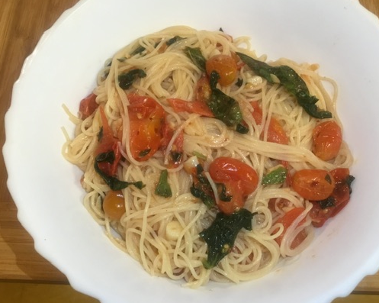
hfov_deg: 46.8
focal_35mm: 39
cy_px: 143
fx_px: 437
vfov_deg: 38.2
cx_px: 203
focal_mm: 3.3
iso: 100
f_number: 2.4
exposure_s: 1/30
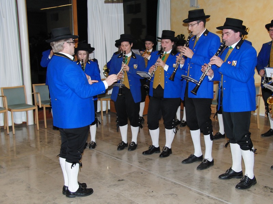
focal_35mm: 46
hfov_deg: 41.2
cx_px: 136
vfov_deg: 31.5
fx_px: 363
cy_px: 102
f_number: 2.7
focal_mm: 9.4
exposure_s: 1/60
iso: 200
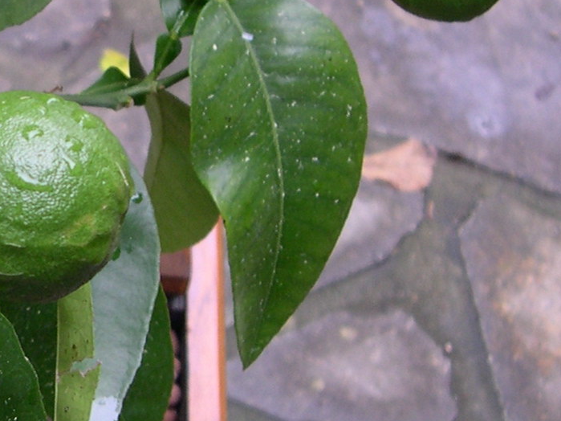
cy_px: 203
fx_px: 1410
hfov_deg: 21.4
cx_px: -46
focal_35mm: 87
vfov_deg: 17.0
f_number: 2.8
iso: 100
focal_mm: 8
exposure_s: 1/57
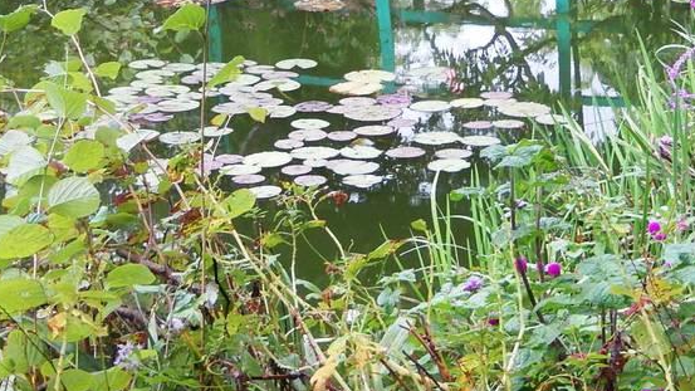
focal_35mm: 117
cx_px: 329
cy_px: -68
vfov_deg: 10.2
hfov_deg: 18.3
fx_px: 2156
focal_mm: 10.4
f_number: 4.6
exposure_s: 1/40
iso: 400
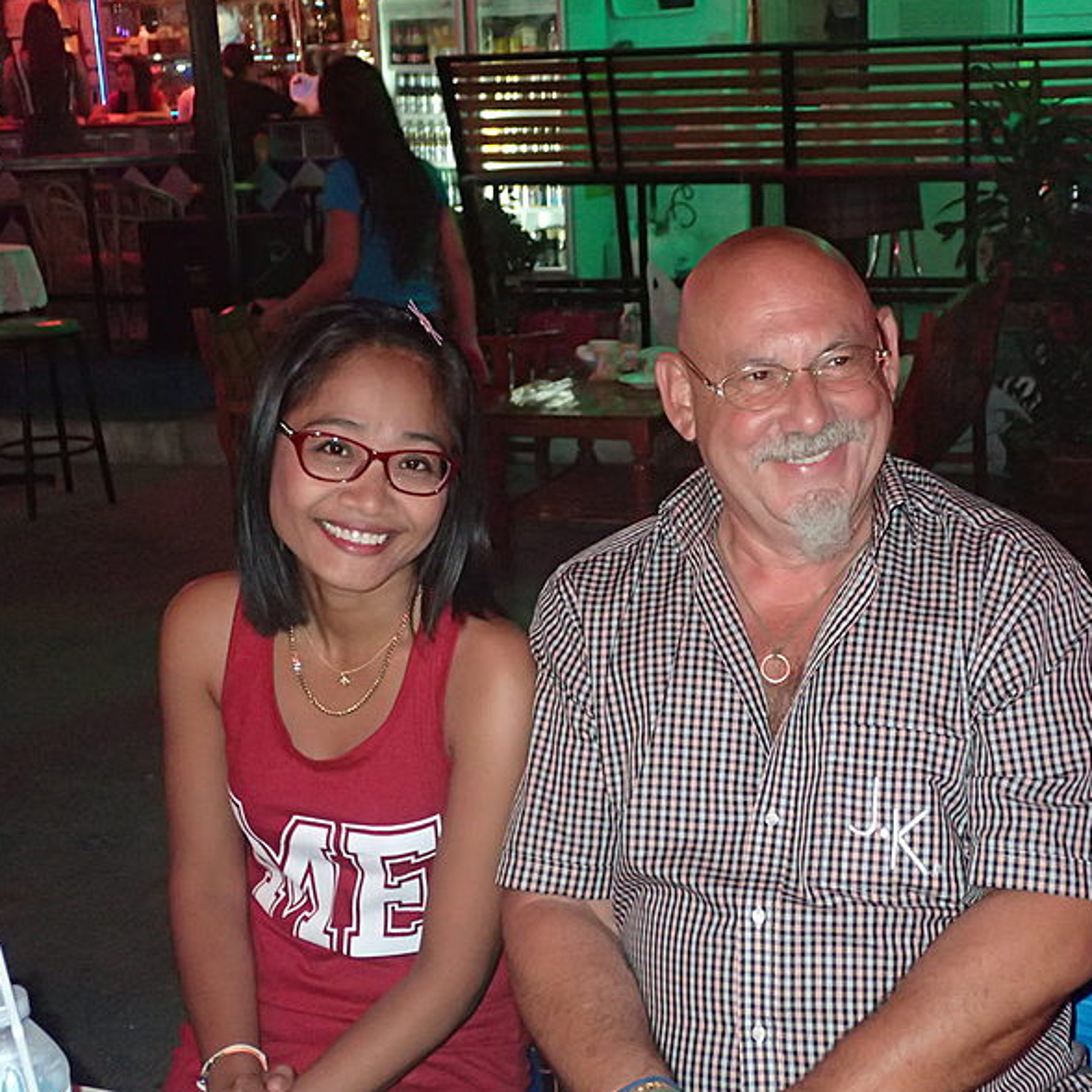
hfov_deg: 35.2
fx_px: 1713
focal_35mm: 48
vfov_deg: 35.4
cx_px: 671
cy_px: 547
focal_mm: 7.34
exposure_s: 1/40
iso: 800
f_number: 2.8
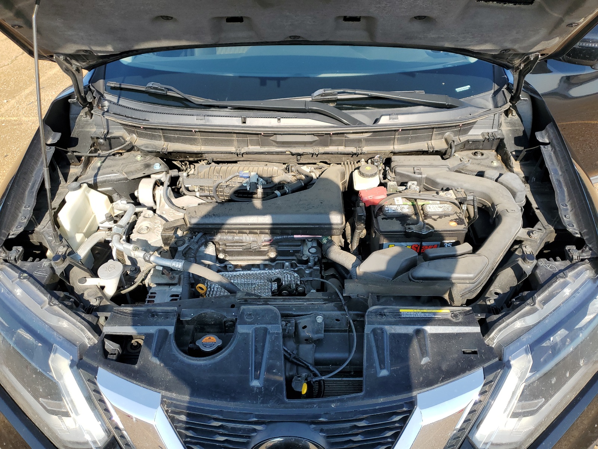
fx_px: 449
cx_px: 299
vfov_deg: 53.1
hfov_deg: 67.3
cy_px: 224
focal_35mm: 26
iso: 50
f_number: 1.5
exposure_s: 1/1000
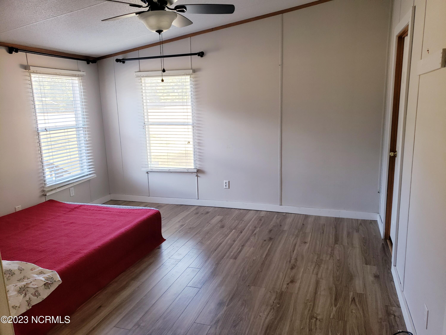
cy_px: 168
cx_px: 223
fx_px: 335
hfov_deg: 67.3
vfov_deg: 53.1
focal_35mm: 26
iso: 100
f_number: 1.5
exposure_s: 1/60
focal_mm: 4.3
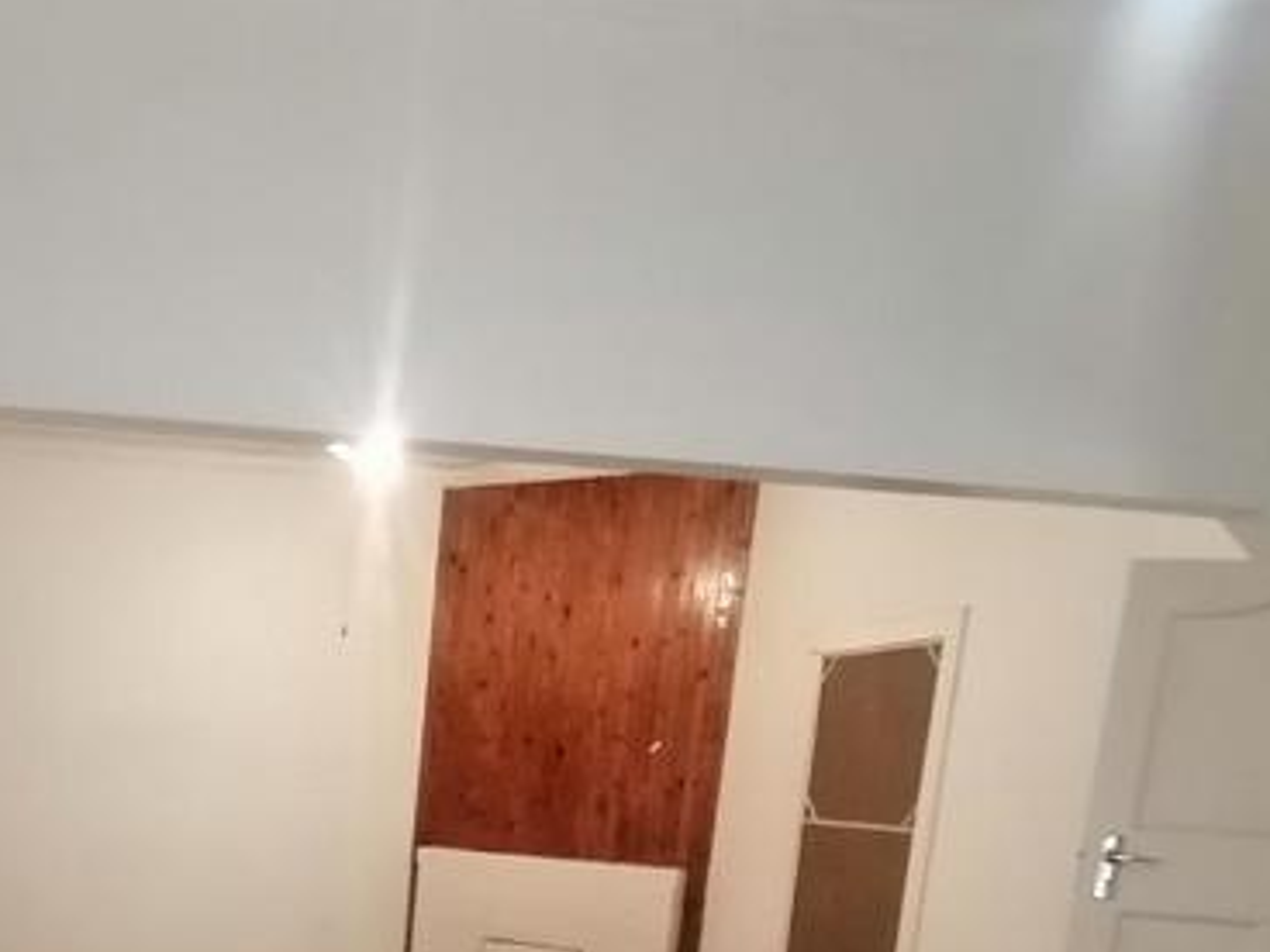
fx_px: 1357
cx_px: 183
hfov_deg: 46.4
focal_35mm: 37
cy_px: 973
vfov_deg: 34.8
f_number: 2.4
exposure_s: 1/20
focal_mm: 1.78
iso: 640
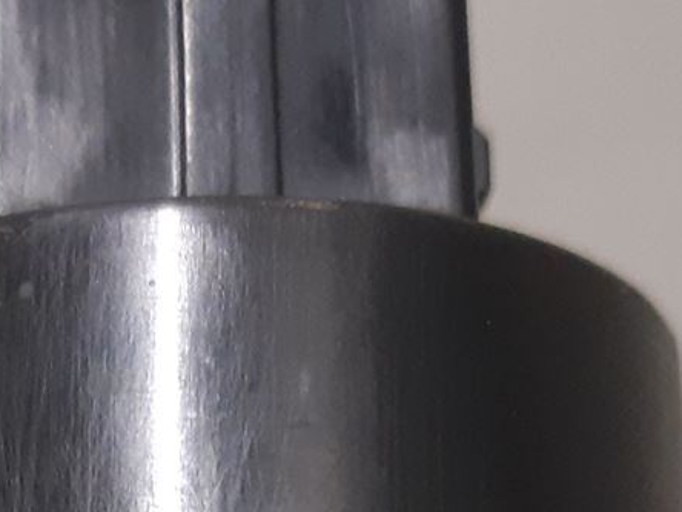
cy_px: 861
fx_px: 2364
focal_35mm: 120
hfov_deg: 16.3
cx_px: 101
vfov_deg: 11.6
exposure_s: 1/50
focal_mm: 3.93
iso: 250
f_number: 1.7
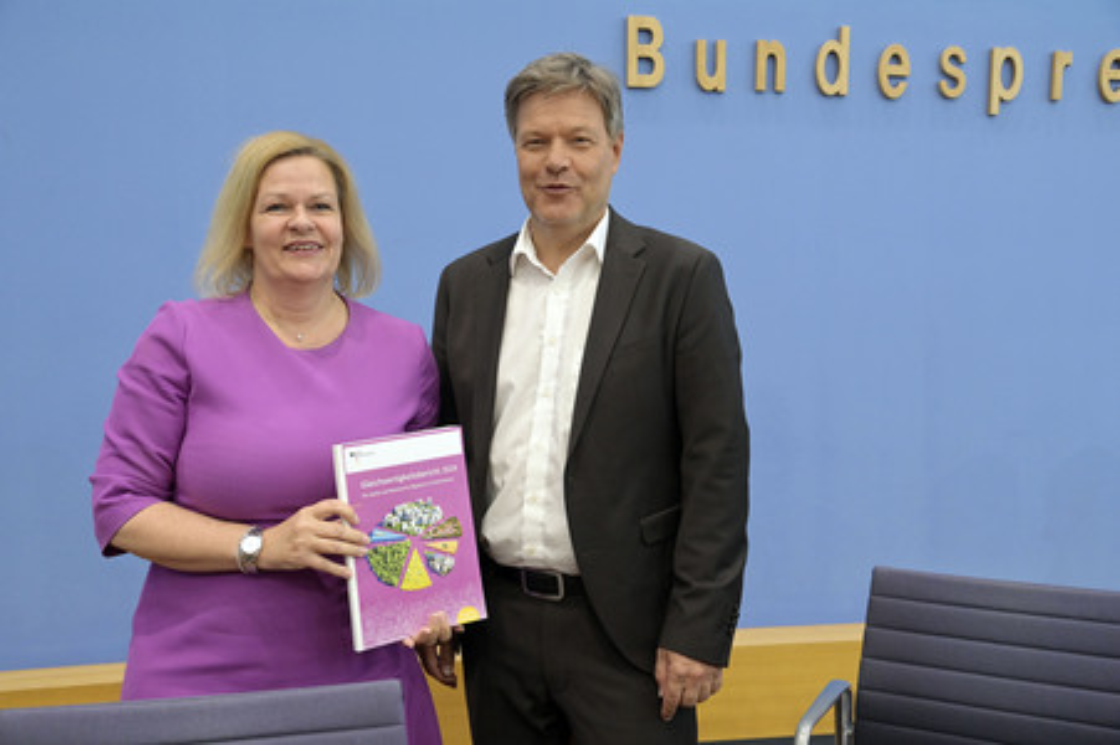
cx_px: 560
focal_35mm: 38
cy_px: 372
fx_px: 1181
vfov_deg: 35.0
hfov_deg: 50.7
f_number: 5.6
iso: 4000
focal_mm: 38
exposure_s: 1/400
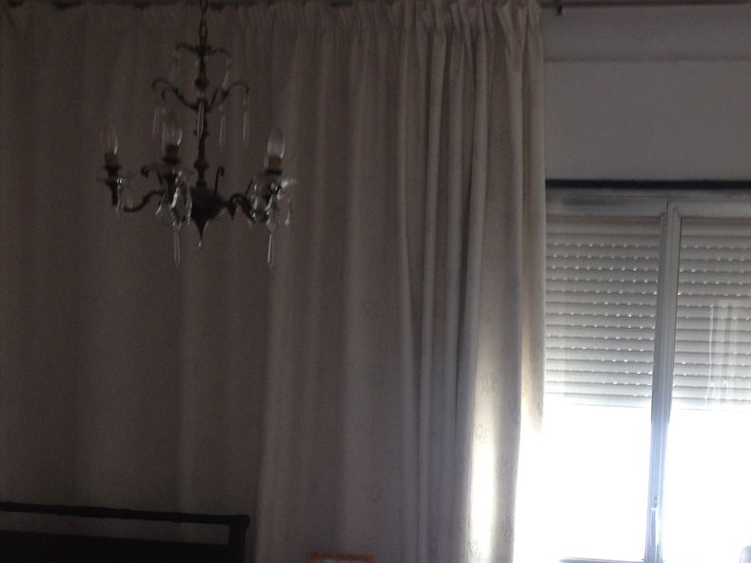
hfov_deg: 27.1
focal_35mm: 71
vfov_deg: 20.3
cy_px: 520
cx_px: 532
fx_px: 1541
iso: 50
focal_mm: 4.28
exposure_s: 1/40
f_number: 2.4
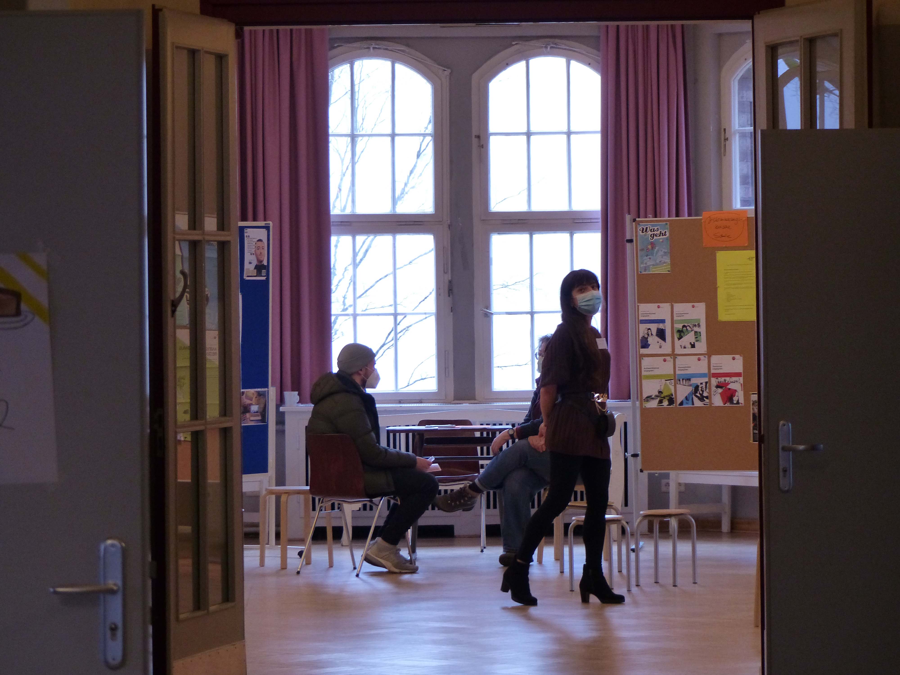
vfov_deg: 8.7
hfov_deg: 11.6
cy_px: 338
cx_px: 450
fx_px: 4420
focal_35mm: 170
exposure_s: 1/160
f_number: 2.8
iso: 400
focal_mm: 30.6
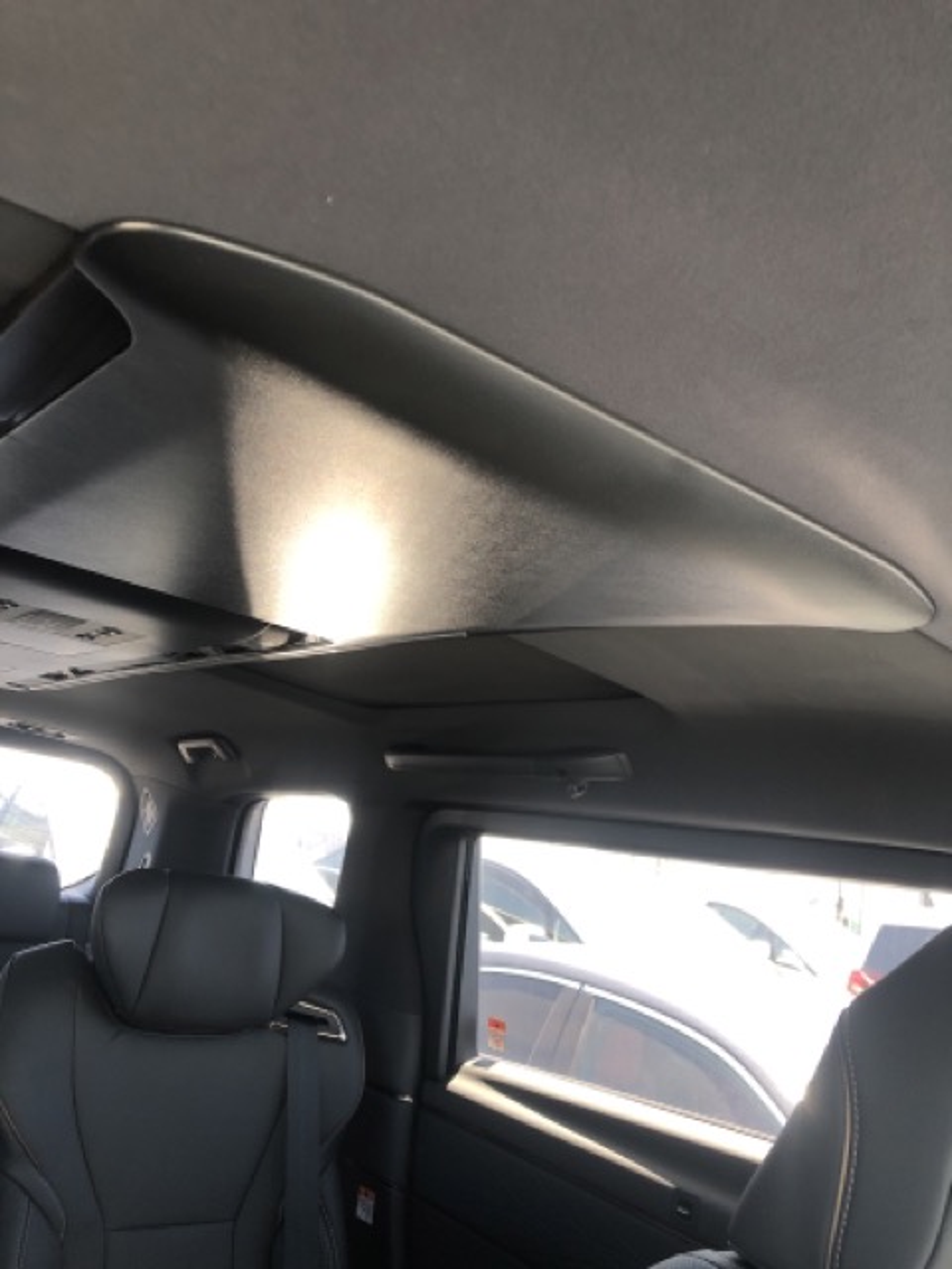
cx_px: 476
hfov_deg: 49.7
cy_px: 634
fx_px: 1027
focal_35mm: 28
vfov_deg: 63.4
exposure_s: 1/30
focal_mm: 3.99
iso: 32
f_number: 1.8
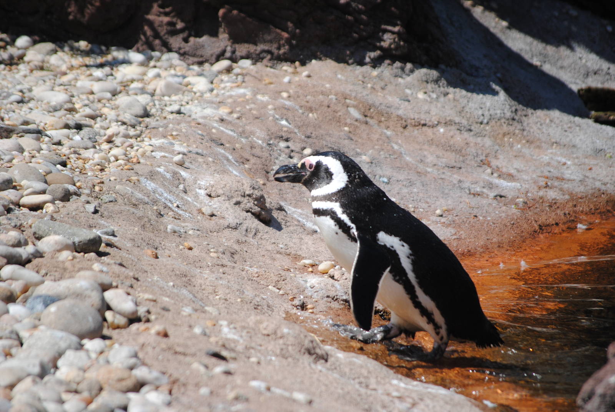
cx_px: 308
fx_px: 5131
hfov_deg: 6.9
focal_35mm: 300
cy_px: 206
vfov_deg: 4.6
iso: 200
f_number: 5.6
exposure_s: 1/800
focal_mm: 200
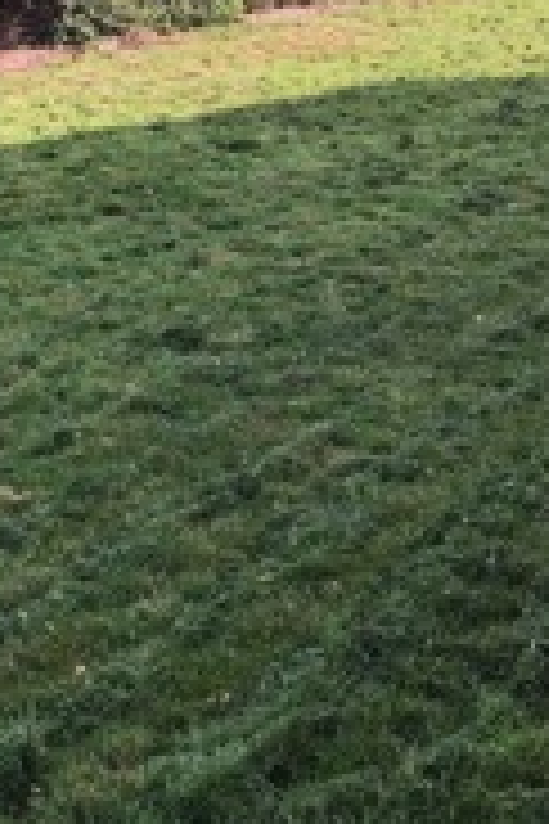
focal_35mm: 79
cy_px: 446
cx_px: 104
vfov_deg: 25.7
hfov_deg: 17.1
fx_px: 1807
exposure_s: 1/351
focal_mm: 4.15
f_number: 2.2
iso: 25
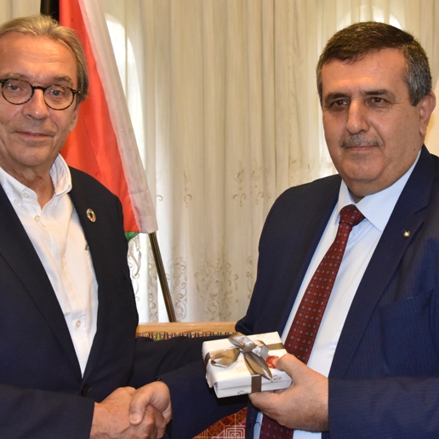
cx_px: 224
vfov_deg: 21.4
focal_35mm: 81
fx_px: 1162
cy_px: 177
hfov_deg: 21.4
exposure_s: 1/250
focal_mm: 48
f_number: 8
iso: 3200
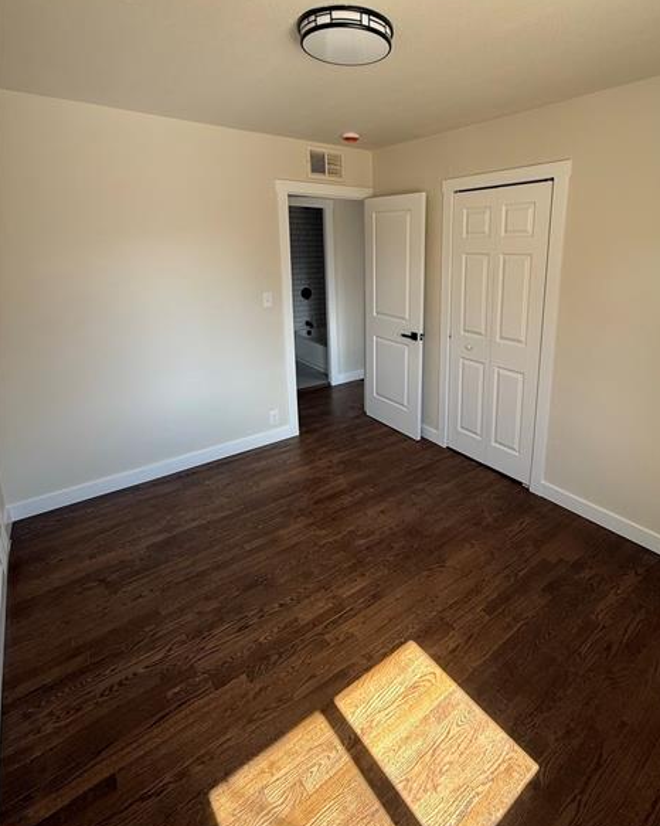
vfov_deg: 85.7
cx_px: 402
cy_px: 347
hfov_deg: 72.8
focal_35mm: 18
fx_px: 440
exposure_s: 1/99
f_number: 2.2
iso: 100
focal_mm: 2.22
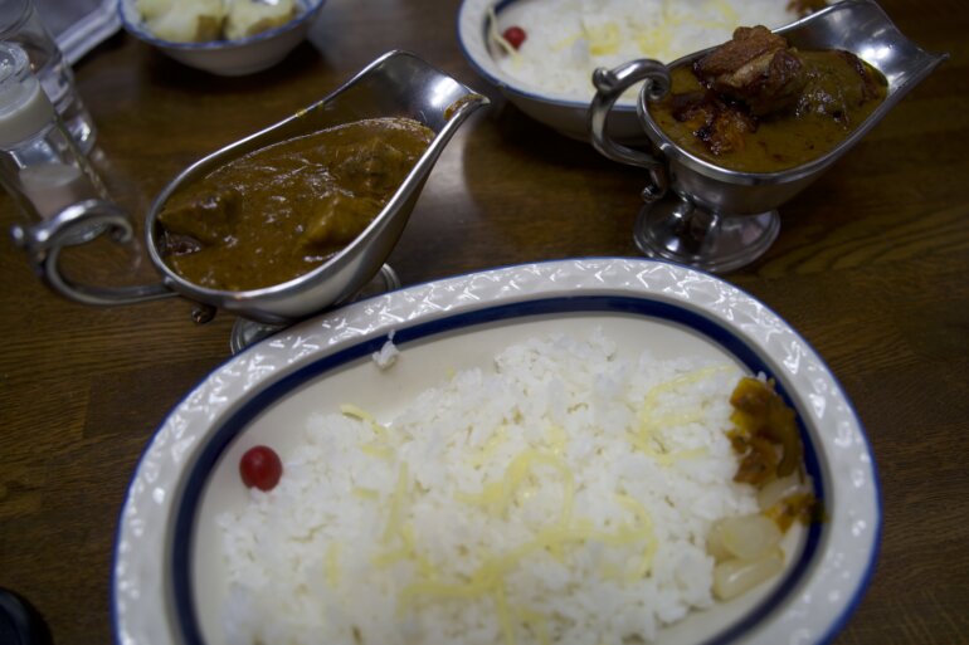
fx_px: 646
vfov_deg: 53.1
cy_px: 322
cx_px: 484
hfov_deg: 73.8
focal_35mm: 24
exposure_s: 1/30
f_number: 3.2
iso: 200
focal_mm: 24
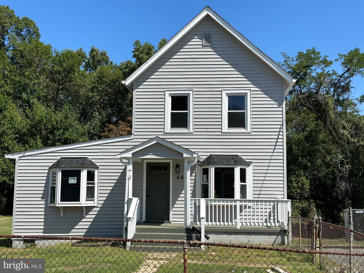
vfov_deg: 30.3
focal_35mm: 48
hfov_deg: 39.7
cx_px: 182
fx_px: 505
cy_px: 136
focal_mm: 6.86
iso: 80
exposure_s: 1/6623
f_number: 1.78
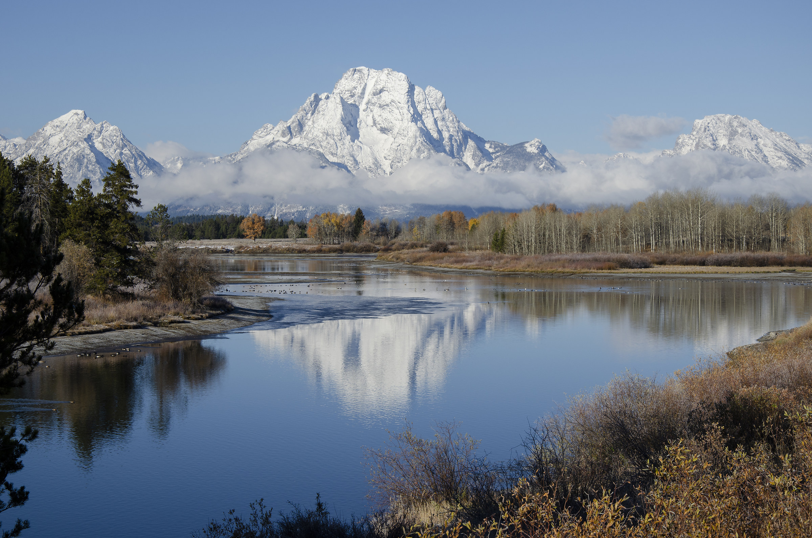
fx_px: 1756
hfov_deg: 26.0
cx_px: 406
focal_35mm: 78
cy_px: 269
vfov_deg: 17.4
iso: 100
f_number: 9
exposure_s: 1/320
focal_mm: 52
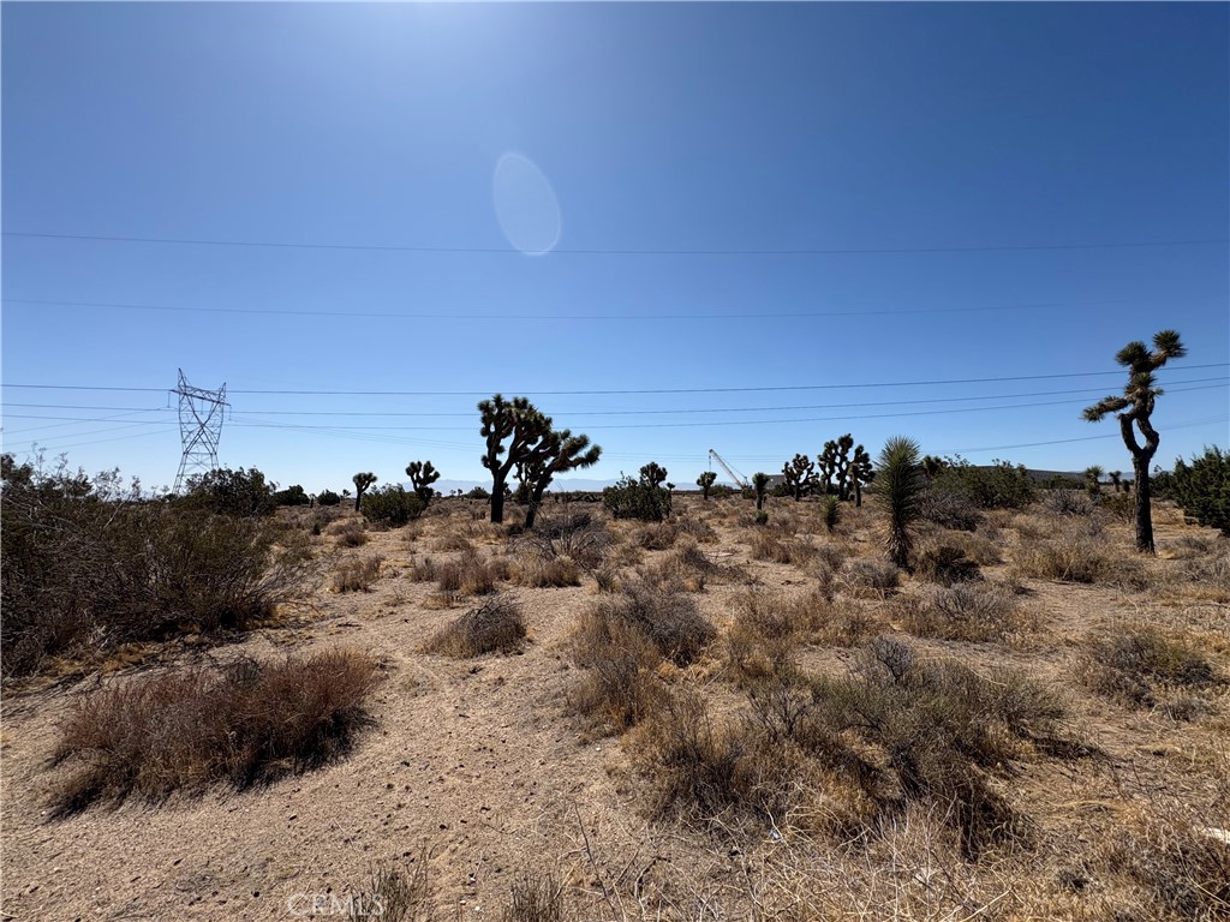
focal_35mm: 14
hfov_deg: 102.1
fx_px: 497
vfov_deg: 85.7
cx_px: 615
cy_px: 461
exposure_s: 1/3247
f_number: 2.2
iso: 50
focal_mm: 2.22
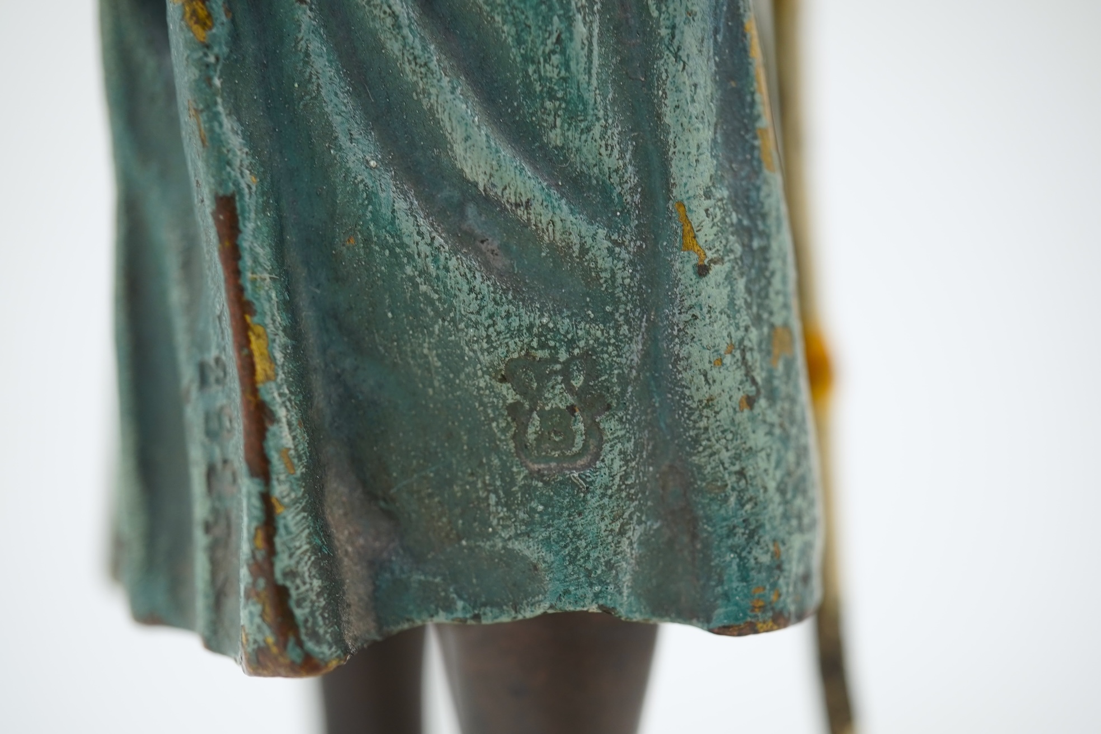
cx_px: 550
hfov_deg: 43.6
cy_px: 367
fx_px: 1376
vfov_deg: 29.9
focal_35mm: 45
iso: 400
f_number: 6.3
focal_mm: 30
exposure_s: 1/50
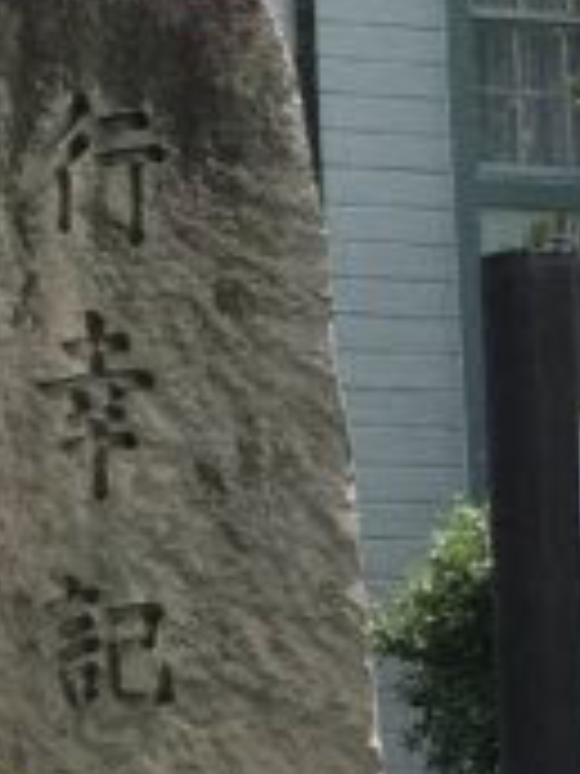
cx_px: -400
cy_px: 328
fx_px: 3731
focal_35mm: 167
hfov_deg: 8.6
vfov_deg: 11.8
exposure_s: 1/1008
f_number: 1.8
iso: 20
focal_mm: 3.99
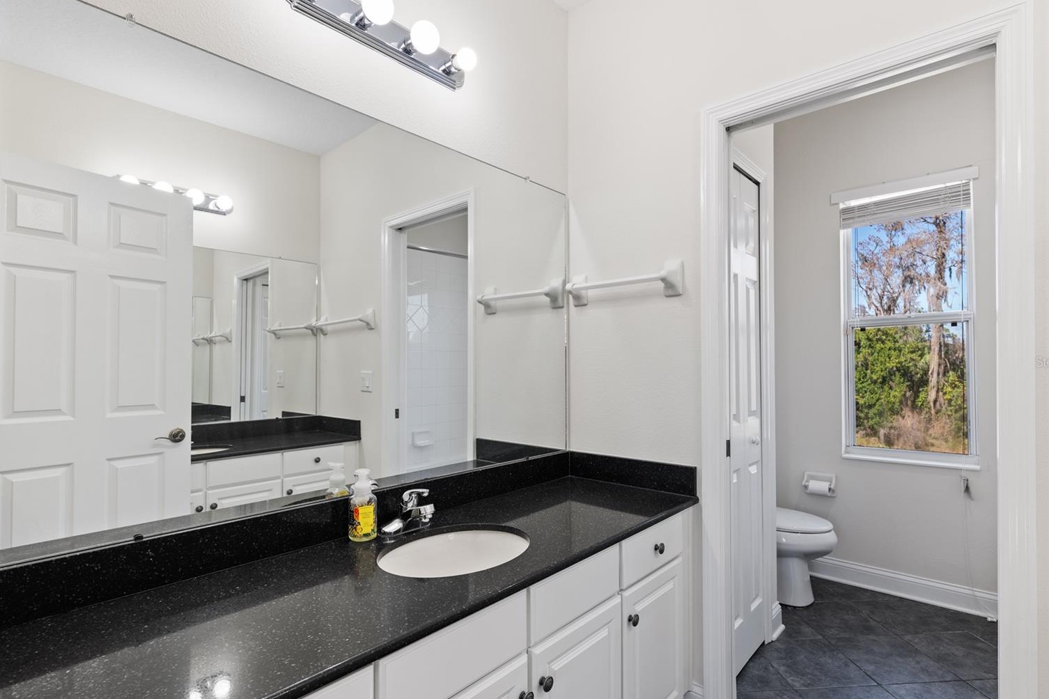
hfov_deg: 93.3
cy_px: 362
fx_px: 495
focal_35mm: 17
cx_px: 541
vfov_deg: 70.4
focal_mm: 16
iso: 640
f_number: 8
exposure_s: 1/20
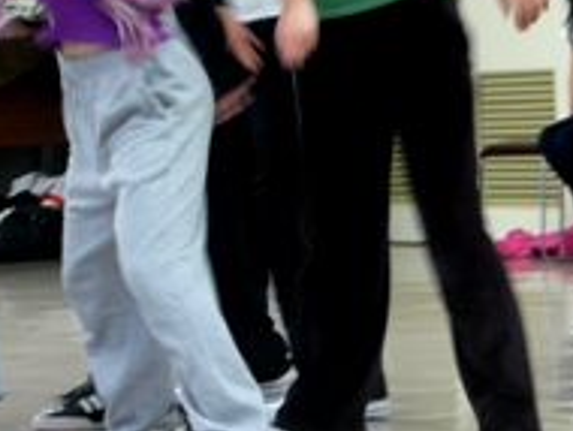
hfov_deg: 7.3
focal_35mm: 269
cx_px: 84
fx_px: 4458
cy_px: 56
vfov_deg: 5.5
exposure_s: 1/15
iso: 200
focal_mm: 19.5
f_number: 4.7
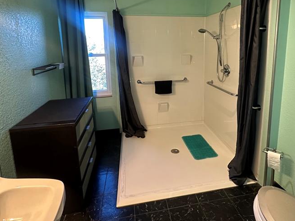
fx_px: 187
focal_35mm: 22
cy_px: 73
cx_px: 166
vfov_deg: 59.5
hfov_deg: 76.1
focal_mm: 2.22
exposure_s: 1/120
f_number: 2.2
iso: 250
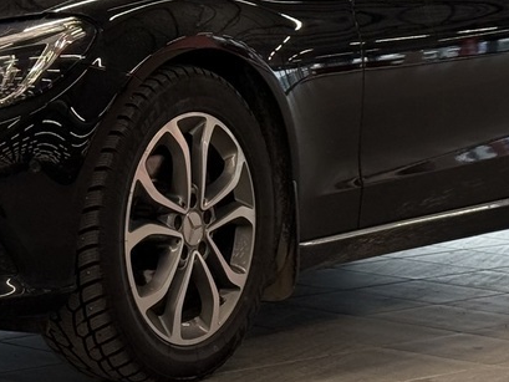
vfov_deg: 8.7
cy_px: -29
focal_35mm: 169
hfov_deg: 11.6
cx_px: 96
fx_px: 2486
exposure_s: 1/176
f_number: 1.78
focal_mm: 6.76
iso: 125
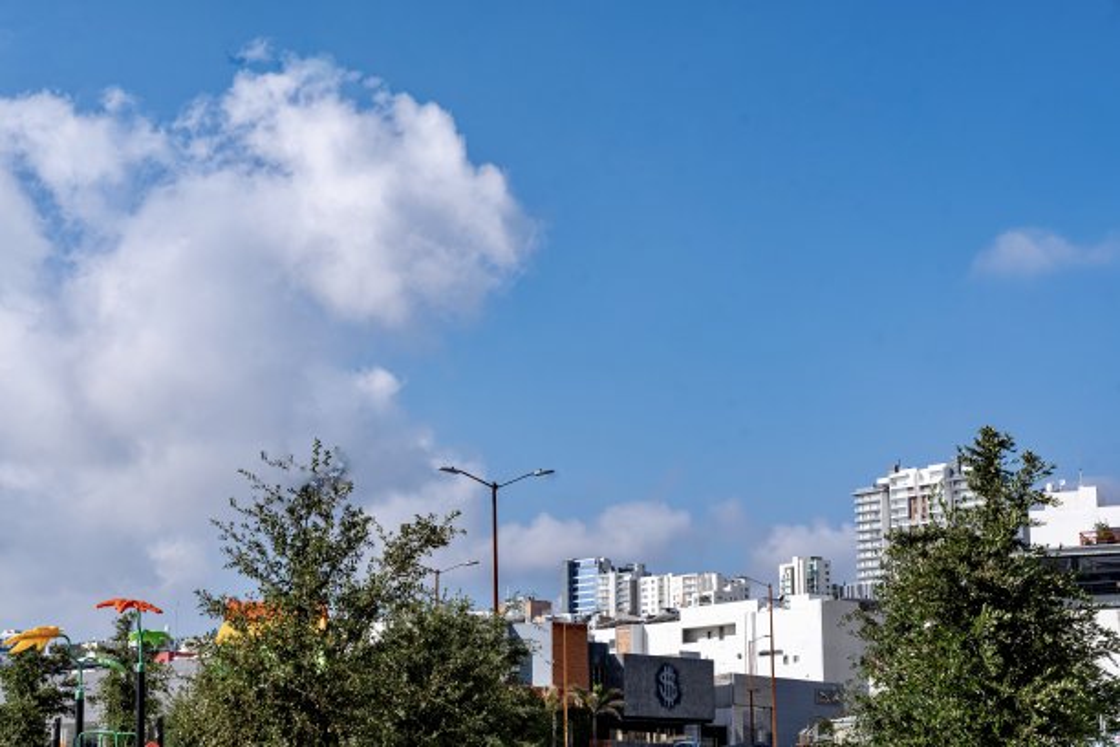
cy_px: 374
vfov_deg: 21.2
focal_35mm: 64
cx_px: 560
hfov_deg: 31.4
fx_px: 1991
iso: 100
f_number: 8
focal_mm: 64
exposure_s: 1/640
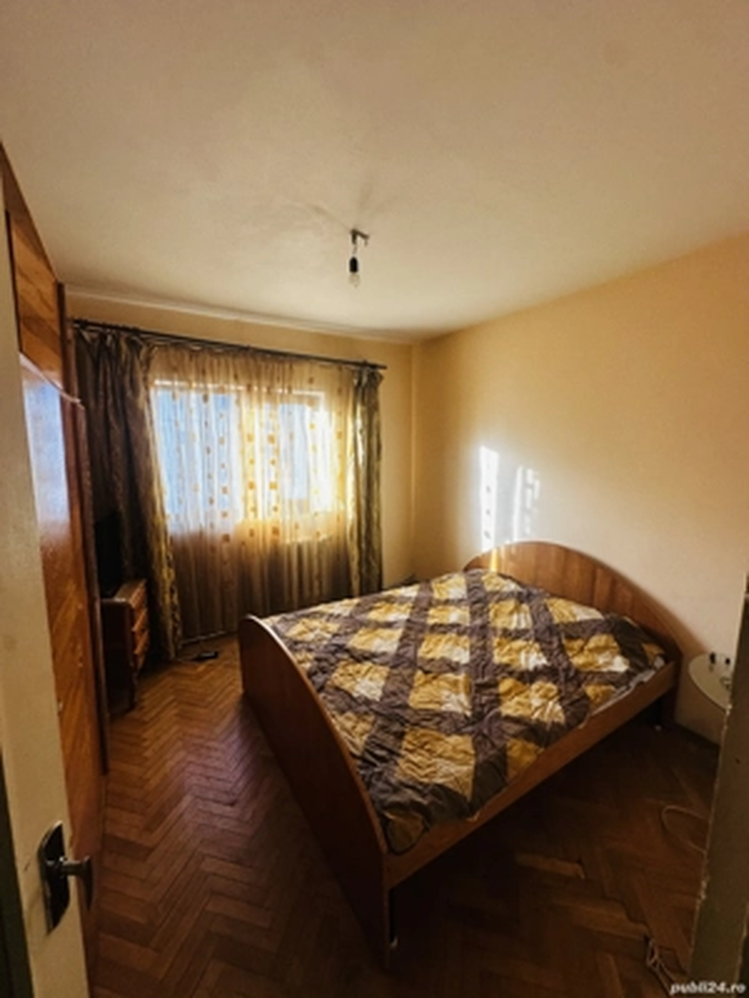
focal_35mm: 14
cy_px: 499
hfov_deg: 85.7
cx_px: 374
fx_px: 404
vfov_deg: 102.1
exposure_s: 1/100
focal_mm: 2.22
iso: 100
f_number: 2.2
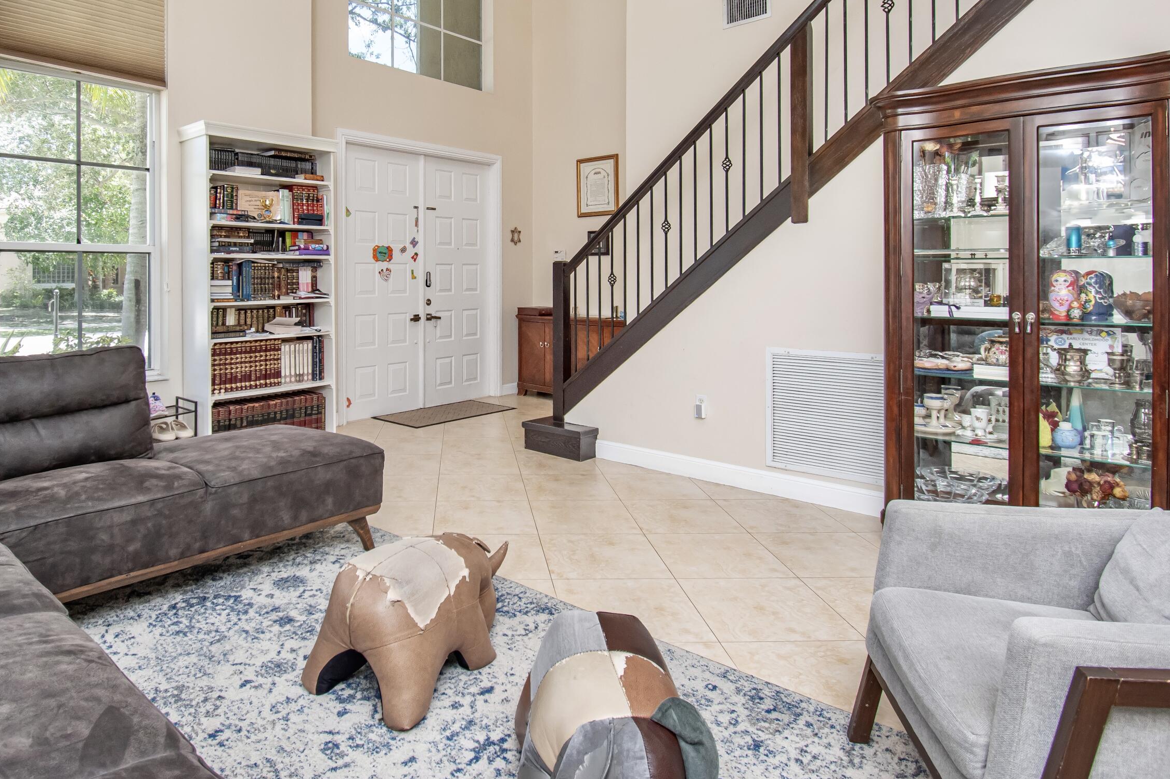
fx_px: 650
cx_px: 463
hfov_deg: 82.9
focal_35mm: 20
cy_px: 268
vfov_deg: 60.6
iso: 800
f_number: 5.6
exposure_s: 1/125
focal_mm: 10
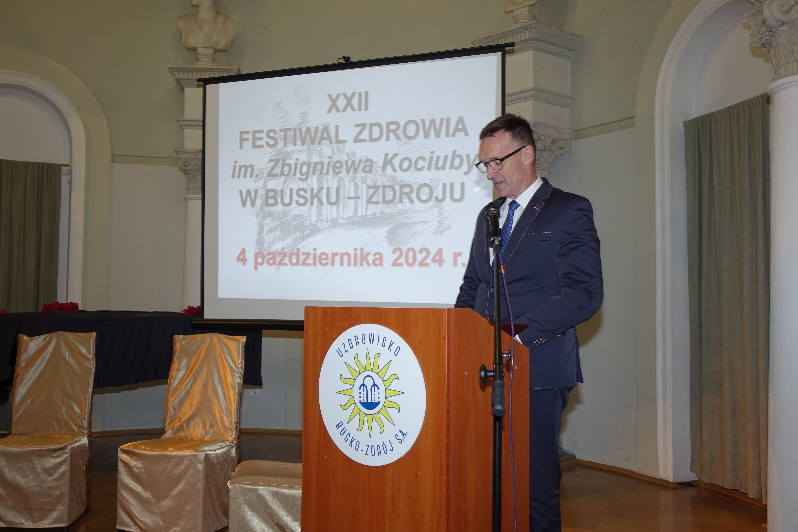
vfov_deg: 36.9
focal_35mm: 36
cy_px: 266
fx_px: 798
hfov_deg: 53.1
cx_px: 399
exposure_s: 1/40
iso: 125
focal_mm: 13.37
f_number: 2.8
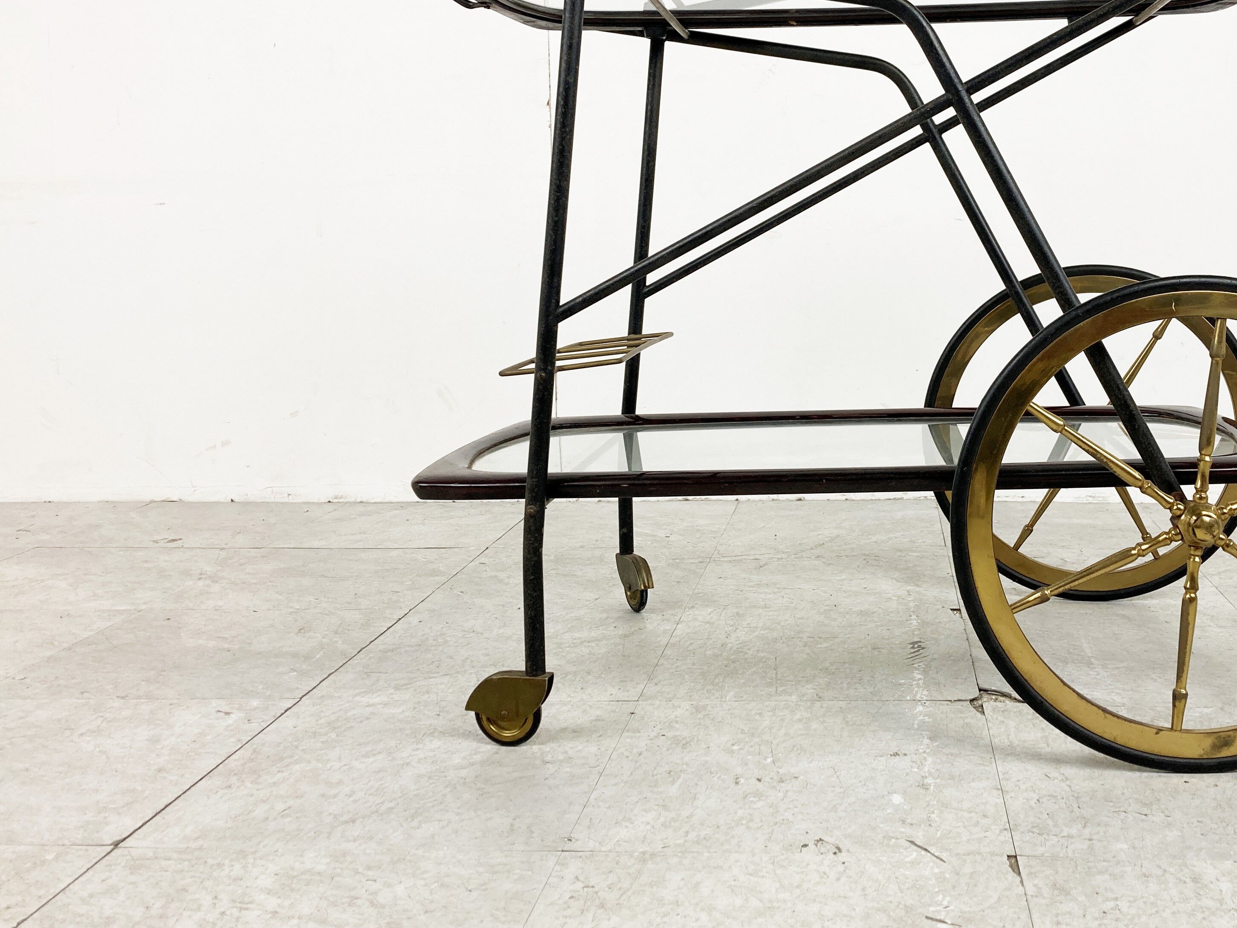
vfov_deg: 36.6
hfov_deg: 47.0
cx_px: 834
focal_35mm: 39
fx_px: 1394
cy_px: 336
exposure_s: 1/100
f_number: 1.8
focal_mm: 3.99
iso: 32
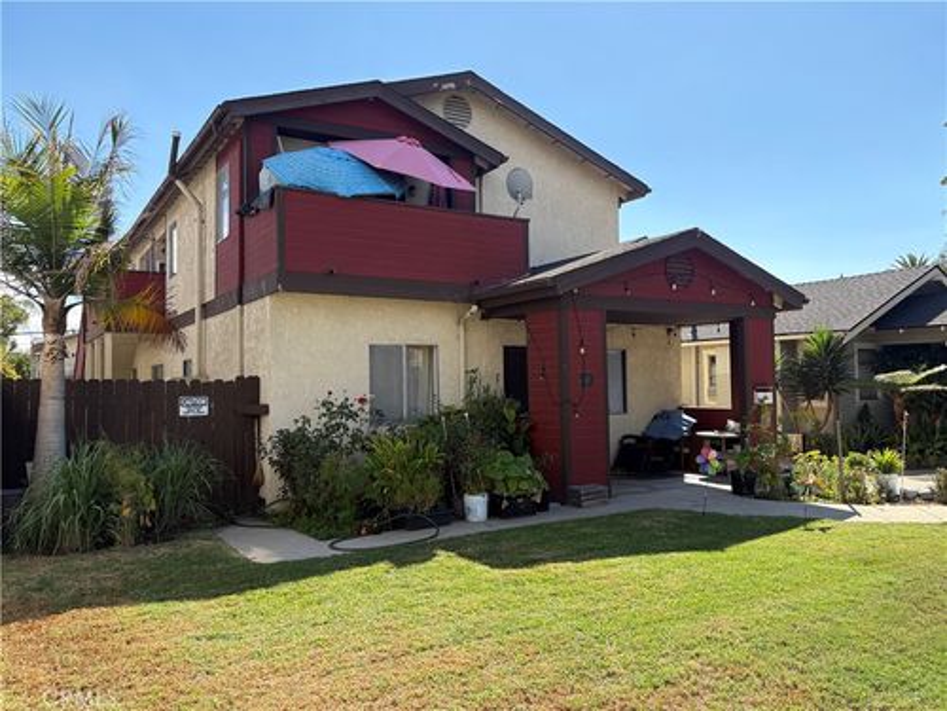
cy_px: 356
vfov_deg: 53.1
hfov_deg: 67.3
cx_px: 474
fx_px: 711
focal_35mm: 26
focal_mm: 5.96
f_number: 1.6
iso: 64
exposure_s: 1/2012
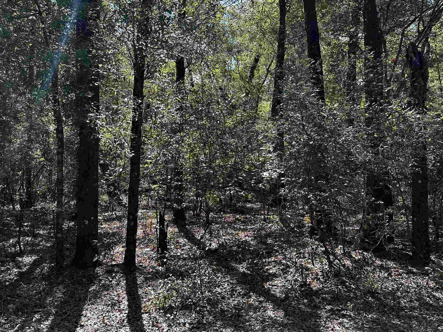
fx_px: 384
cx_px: 209
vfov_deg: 46.6
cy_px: 136
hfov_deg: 59.9
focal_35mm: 30
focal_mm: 6.86
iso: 80
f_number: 1.78
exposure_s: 1/650
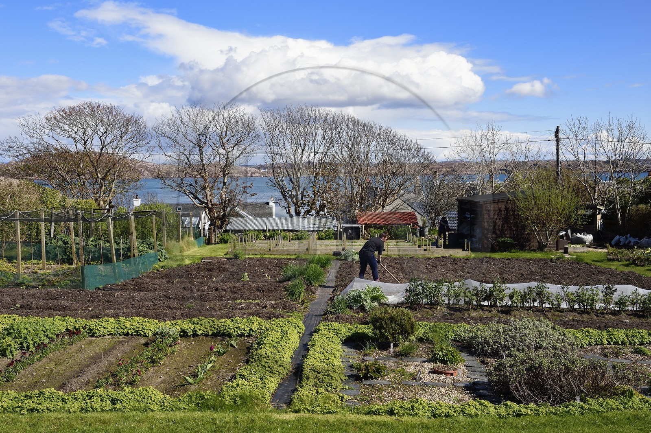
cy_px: 216
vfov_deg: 35.0
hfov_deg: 50.7
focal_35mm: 38
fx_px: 687
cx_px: 326
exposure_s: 1/250
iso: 200
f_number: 13
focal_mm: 38
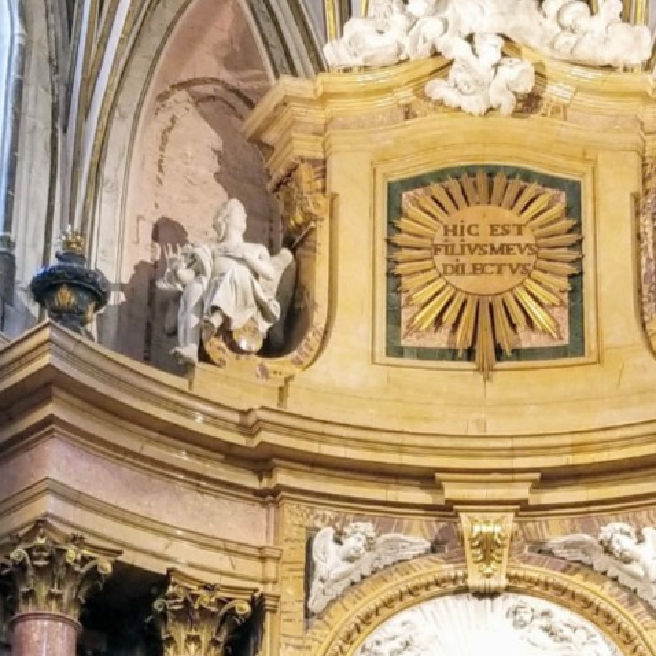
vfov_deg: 17.4
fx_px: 2080
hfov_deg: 17.9
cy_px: 700
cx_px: 452
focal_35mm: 97
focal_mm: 4.3
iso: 200
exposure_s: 1/33
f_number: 1.7
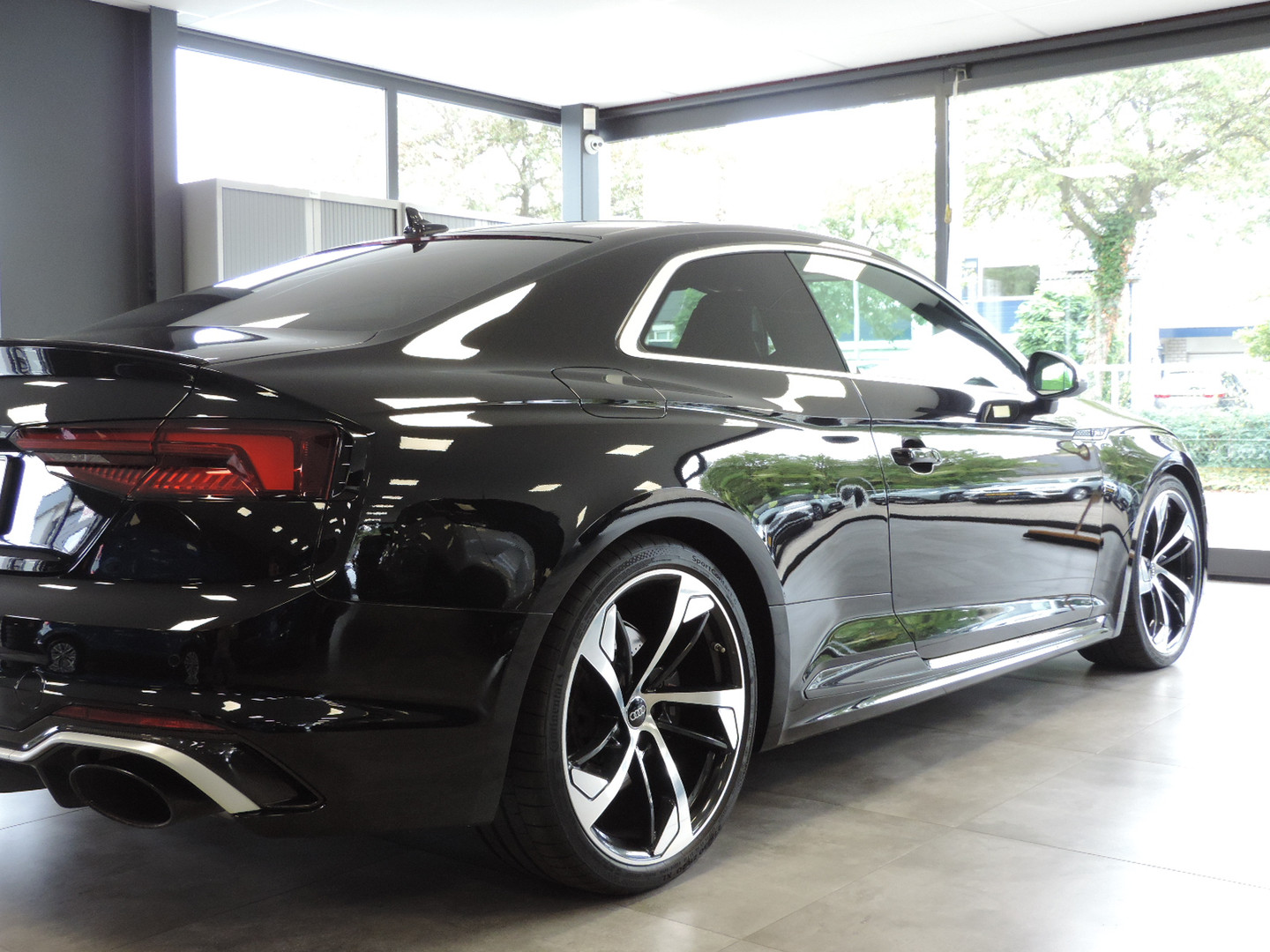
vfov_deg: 36.0
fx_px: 1468
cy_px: 476
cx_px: 635
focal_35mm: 40
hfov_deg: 46.8
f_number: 3.3
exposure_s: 1/30
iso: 400
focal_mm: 7.1
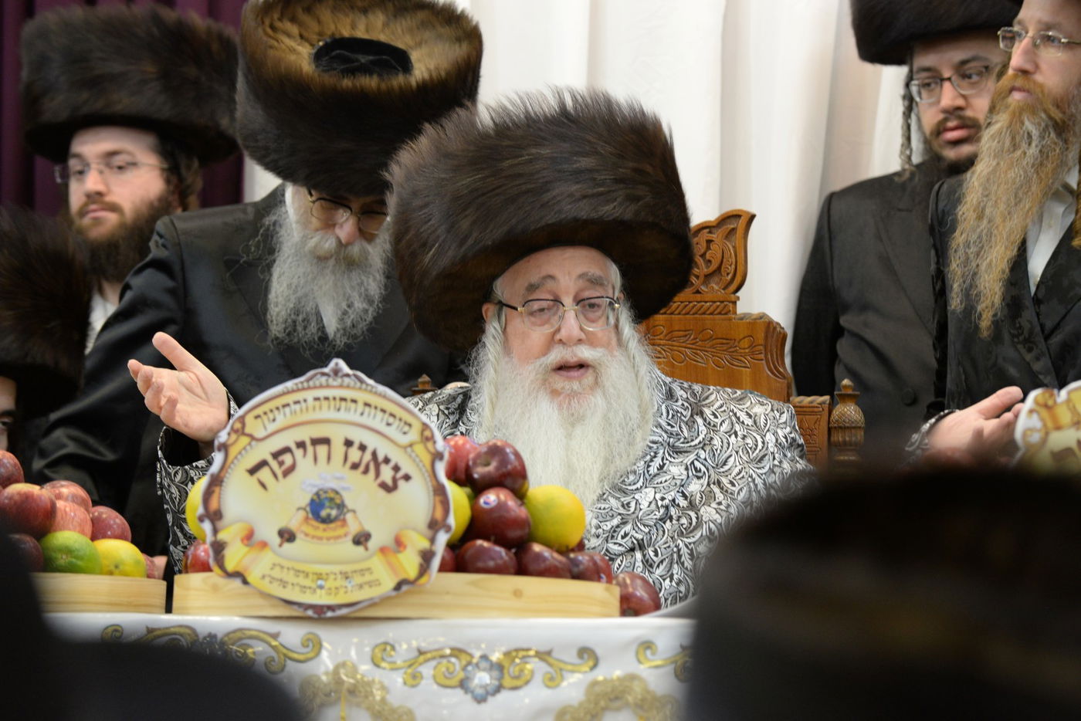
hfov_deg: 10.3
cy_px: 360
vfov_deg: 6.9
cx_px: 540
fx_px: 6006
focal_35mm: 200
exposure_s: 1/60
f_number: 5.6
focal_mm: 200
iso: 2000
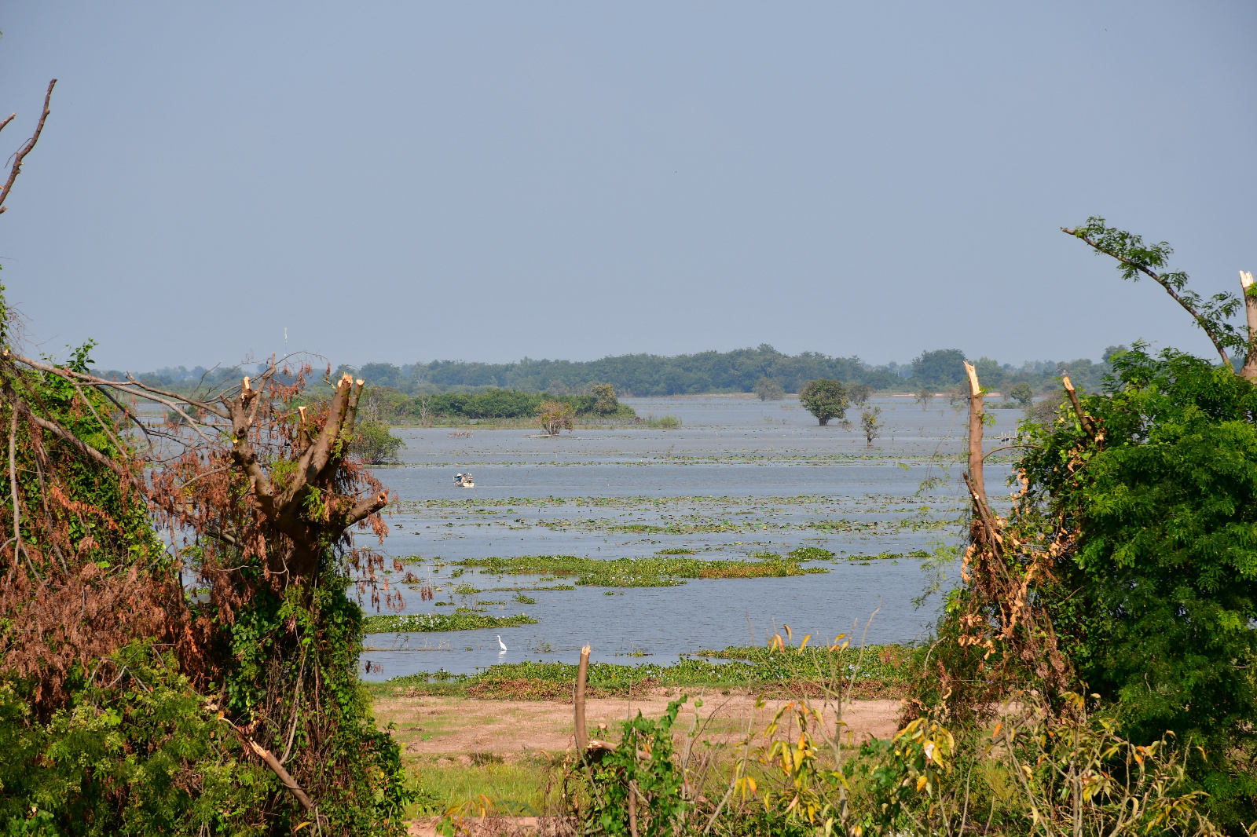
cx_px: 628
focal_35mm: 210
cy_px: 418
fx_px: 7331
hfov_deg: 9.8
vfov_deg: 6.5
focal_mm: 140
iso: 200
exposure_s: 1/400
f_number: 11
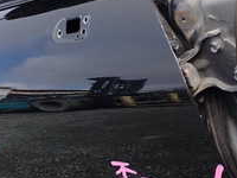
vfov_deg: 16.2
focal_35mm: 90
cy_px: 164
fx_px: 616
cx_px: 117
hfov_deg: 21.8
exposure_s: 1/250
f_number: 3.2
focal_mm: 5.4
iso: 100
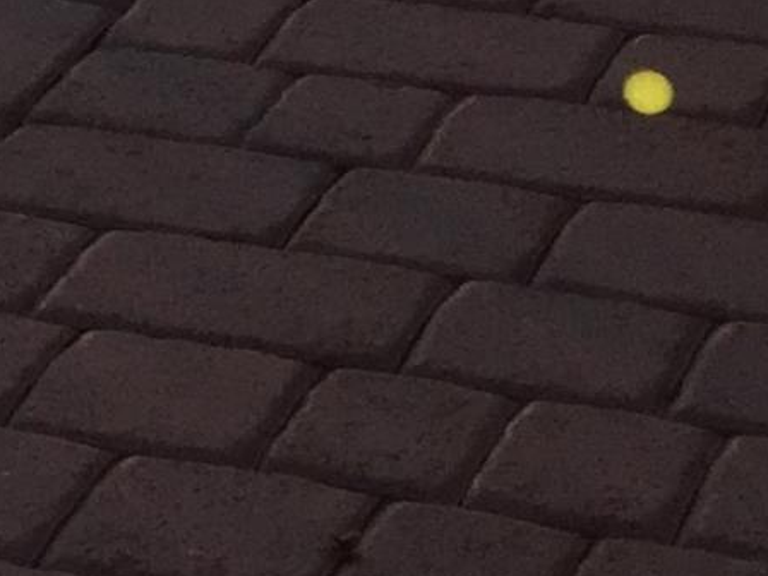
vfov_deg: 7.2
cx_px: -921
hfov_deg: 9.3
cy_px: -765
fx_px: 4304
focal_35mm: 194
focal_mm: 4.15
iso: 32
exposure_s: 1/1068
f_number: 2.2
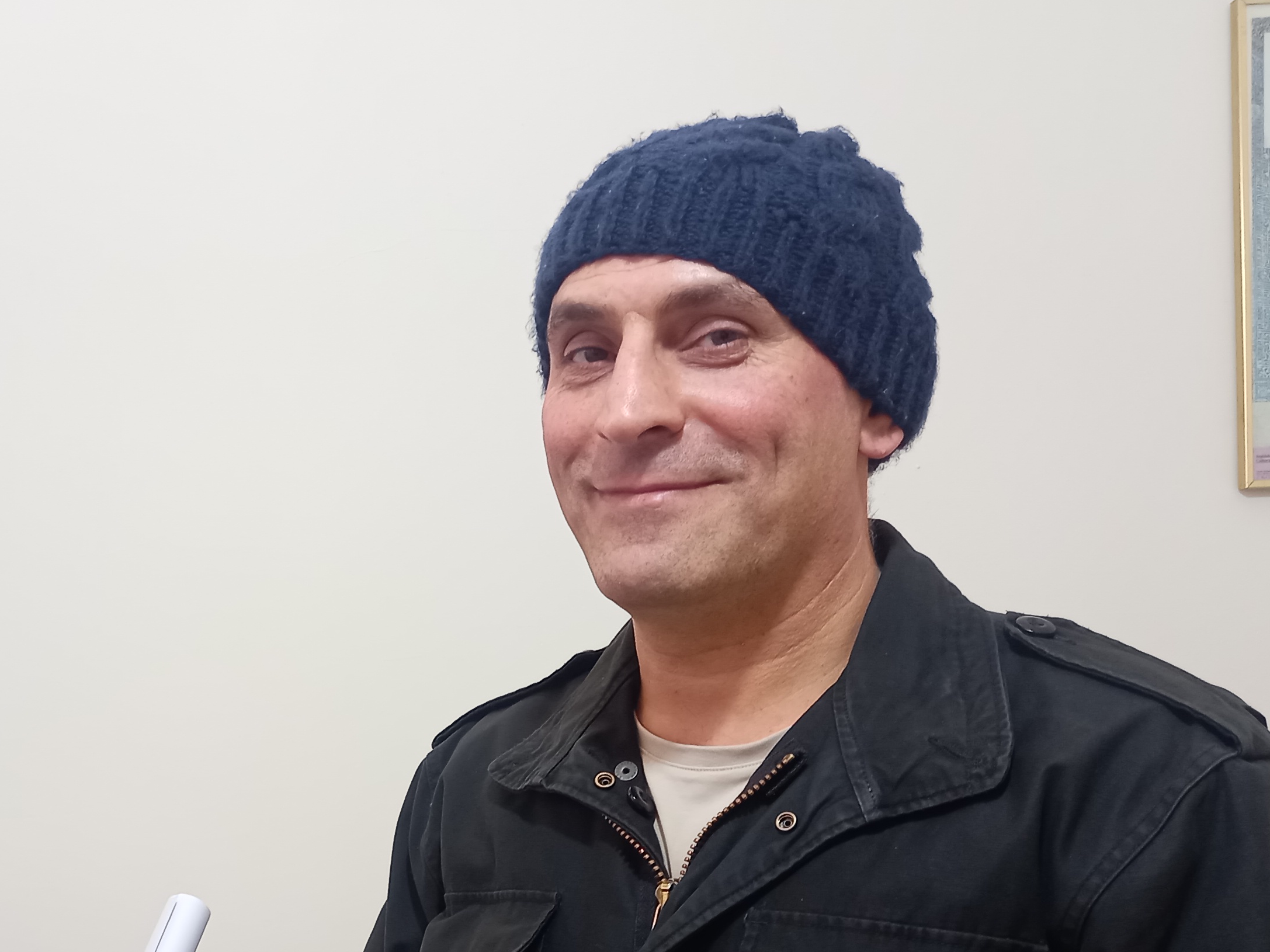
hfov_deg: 39.5
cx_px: 247
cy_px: 769
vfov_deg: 30.7
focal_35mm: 46
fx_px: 1687
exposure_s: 1/33.3
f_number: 2
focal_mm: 4.6
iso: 200
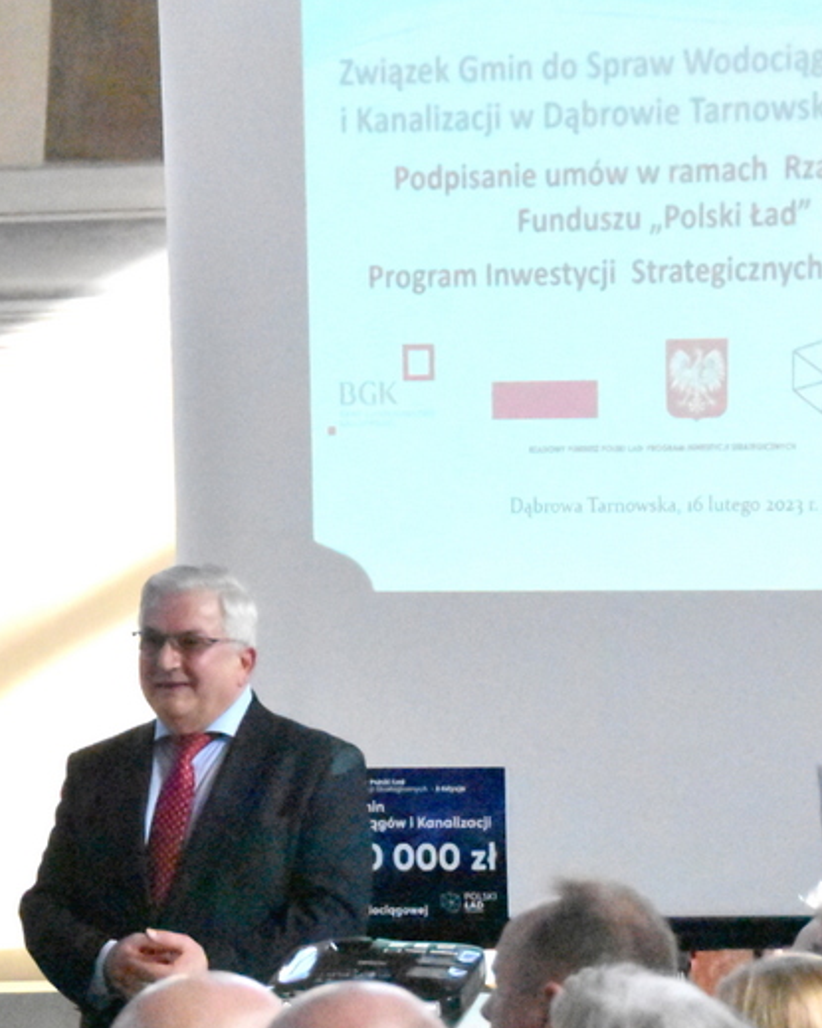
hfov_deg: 6.8
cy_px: 644
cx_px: 190
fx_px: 6936
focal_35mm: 228
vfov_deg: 8.5
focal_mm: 70
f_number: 5
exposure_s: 1/4000
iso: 20000
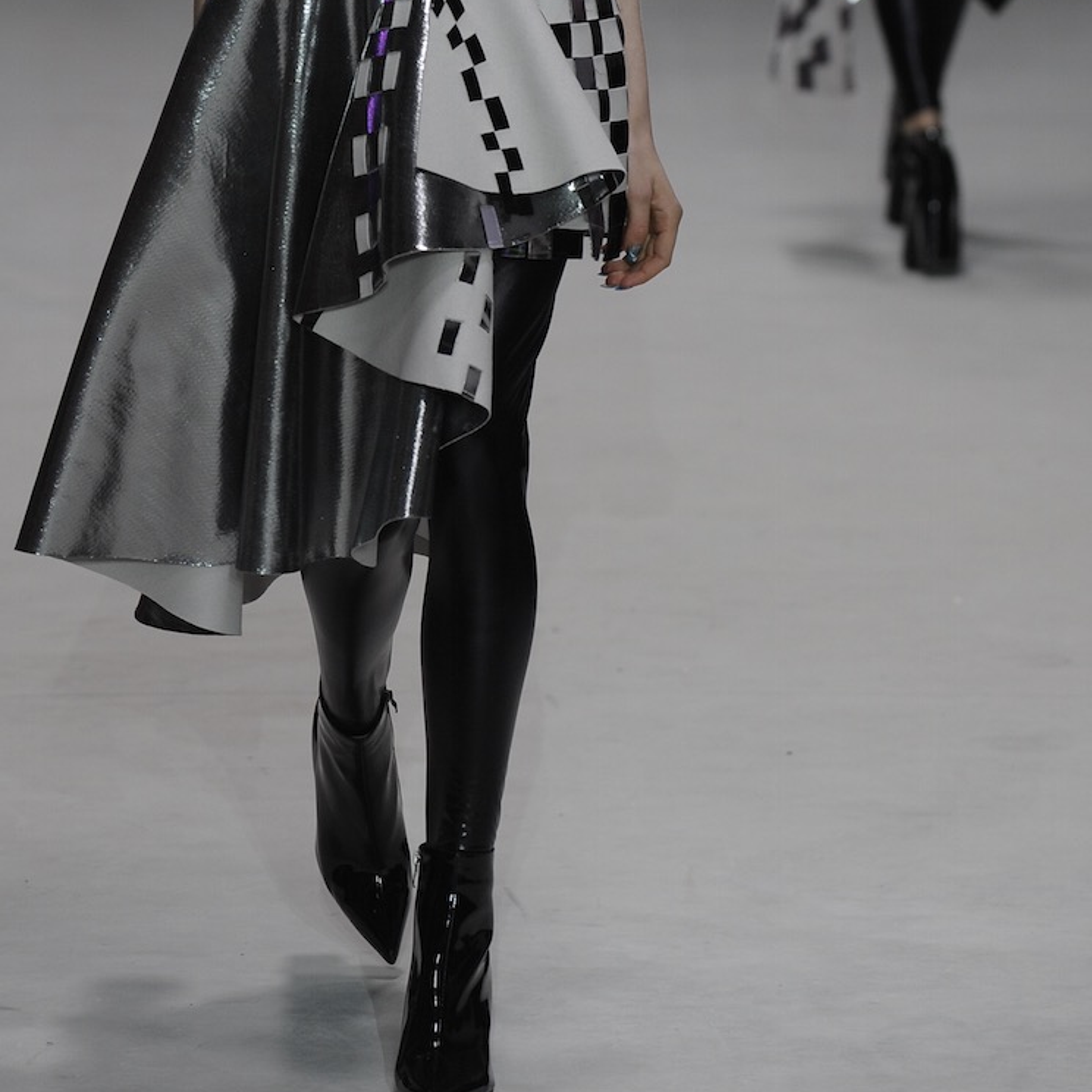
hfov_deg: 5.1
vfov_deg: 5.1
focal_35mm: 343
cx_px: 511
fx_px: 12242
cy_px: 121
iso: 1000
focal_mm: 200
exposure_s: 1/500
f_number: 5
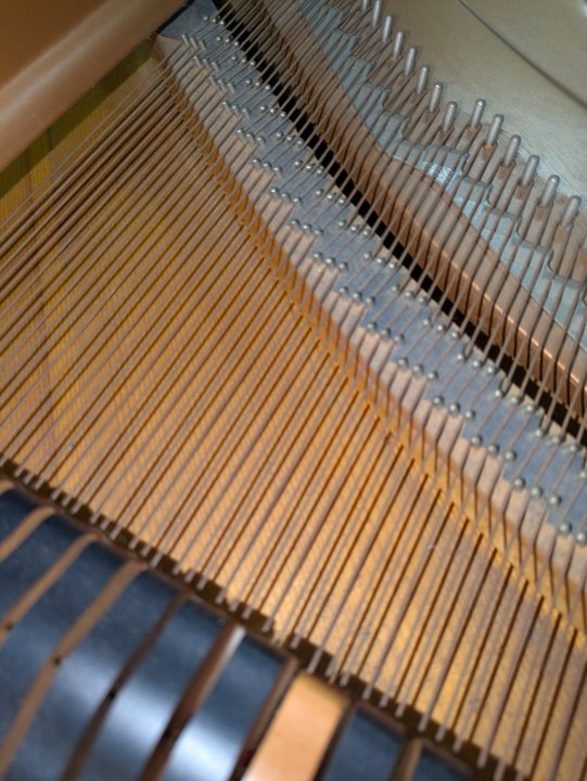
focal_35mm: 25
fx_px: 565
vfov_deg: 69.4
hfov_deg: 54.9
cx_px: 294
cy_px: 390
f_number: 1.89
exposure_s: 1/120
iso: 264
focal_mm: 5.43
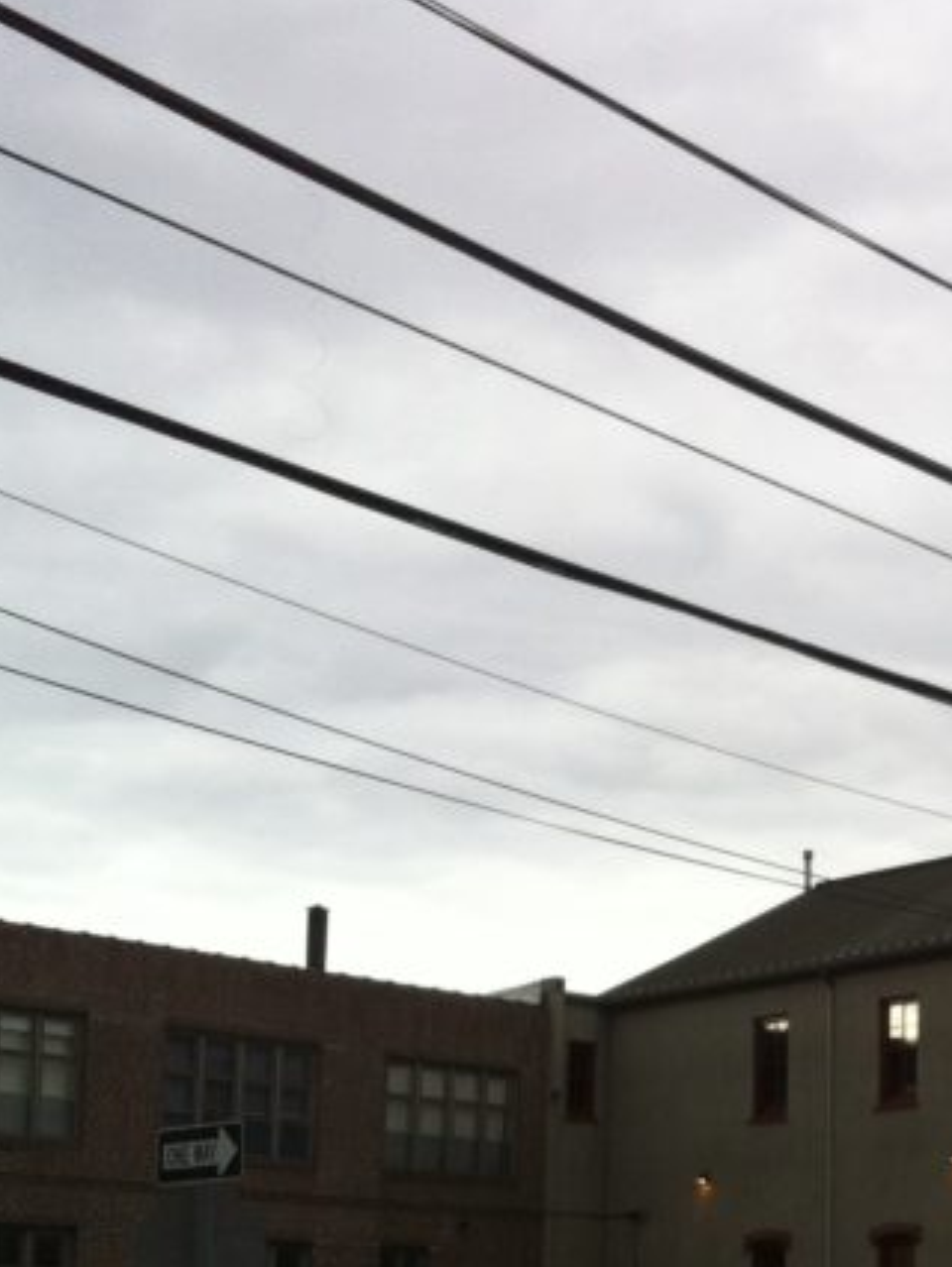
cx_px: 1026
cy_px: 1028
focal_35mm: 84
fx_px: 3077
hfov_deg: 17.1
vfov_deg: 22.9
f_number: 2.8
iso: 80
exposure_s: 1/234
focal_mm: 3.85
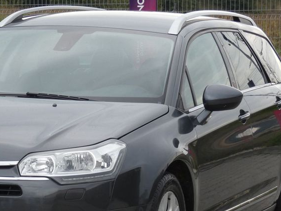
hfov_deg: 8.5
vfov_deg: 6.4
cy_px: 148
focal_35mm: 232
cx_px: 62
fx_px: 1884
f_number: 5.6
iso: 100
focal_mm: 22.9
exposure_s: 1/80
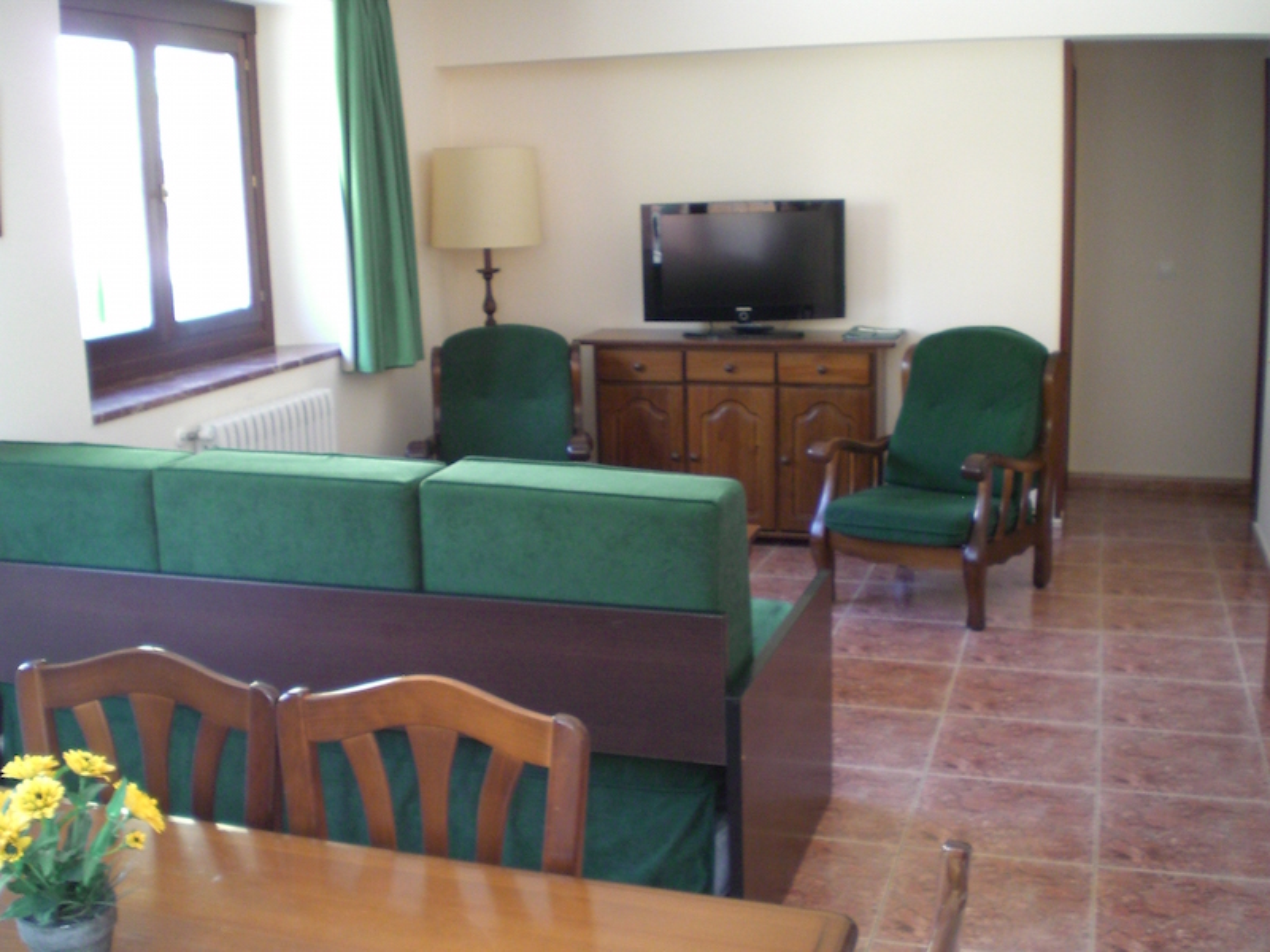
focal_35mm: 38
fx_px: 1394
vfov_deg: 37.7
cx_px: 635
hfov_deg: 49.0
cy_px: 476
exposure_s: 1/15
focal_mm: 6.3
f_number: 3.1
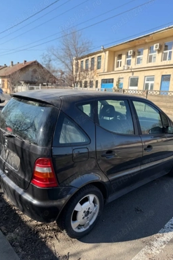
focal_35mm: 26
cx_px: 93
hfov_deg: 49.5
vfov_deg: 69.4
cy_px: 129
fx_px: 187
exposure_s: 1/2445
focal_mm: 6.76
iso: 80
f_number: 1.78
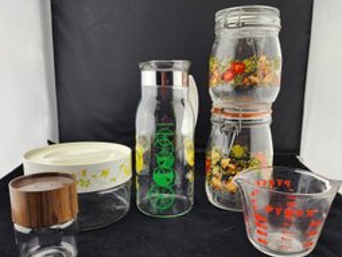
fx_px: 307
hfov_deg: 58.3
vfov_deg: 45.2
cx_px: 174
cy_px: 159
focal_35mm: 31
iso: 16
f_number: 1.8
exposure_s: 1/120
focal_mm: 6.4
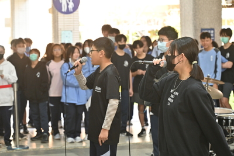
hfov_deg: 19.4
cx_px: 117
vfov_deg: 13.1
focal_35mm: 105
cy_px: 78
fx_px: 683
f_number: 4
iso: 1000
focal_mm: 70
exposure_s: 1/125
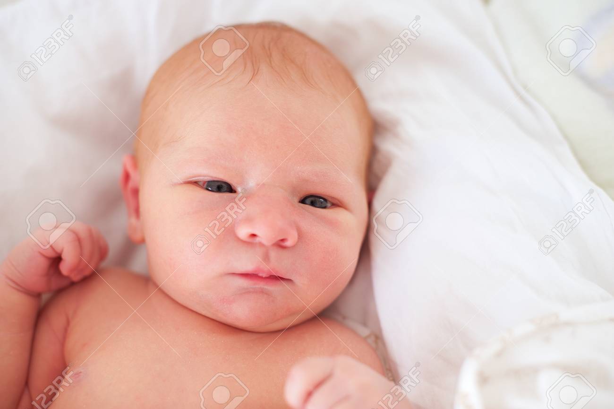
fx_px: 852
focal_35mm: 50
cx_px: 307
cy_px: 204
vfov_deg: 27.0
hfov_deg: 39.6
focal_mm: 50
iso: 100
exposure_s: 1/80
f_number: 2.8
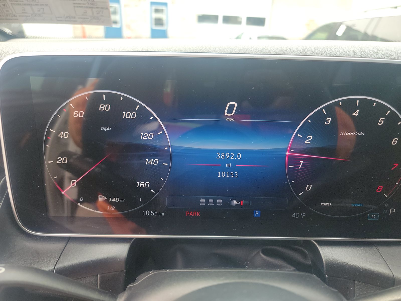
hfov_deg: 71.6
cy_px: 150
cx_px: 200
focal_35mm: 24
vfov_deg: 56.8
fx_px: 278
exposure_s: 1/59
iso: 65
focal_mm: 6.7
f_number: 1.8
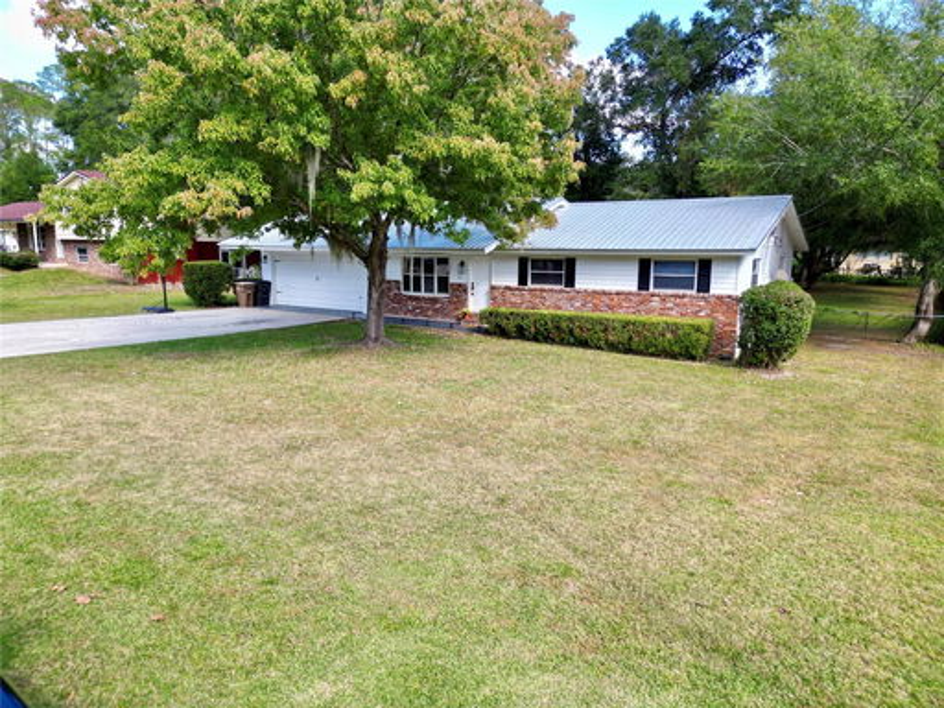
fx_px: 654
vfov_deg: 56.8
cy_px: 354
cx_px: 472
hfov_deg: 71.6
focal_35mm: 24
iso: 100
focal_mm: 6.72
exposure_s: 1/640
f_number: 1.7
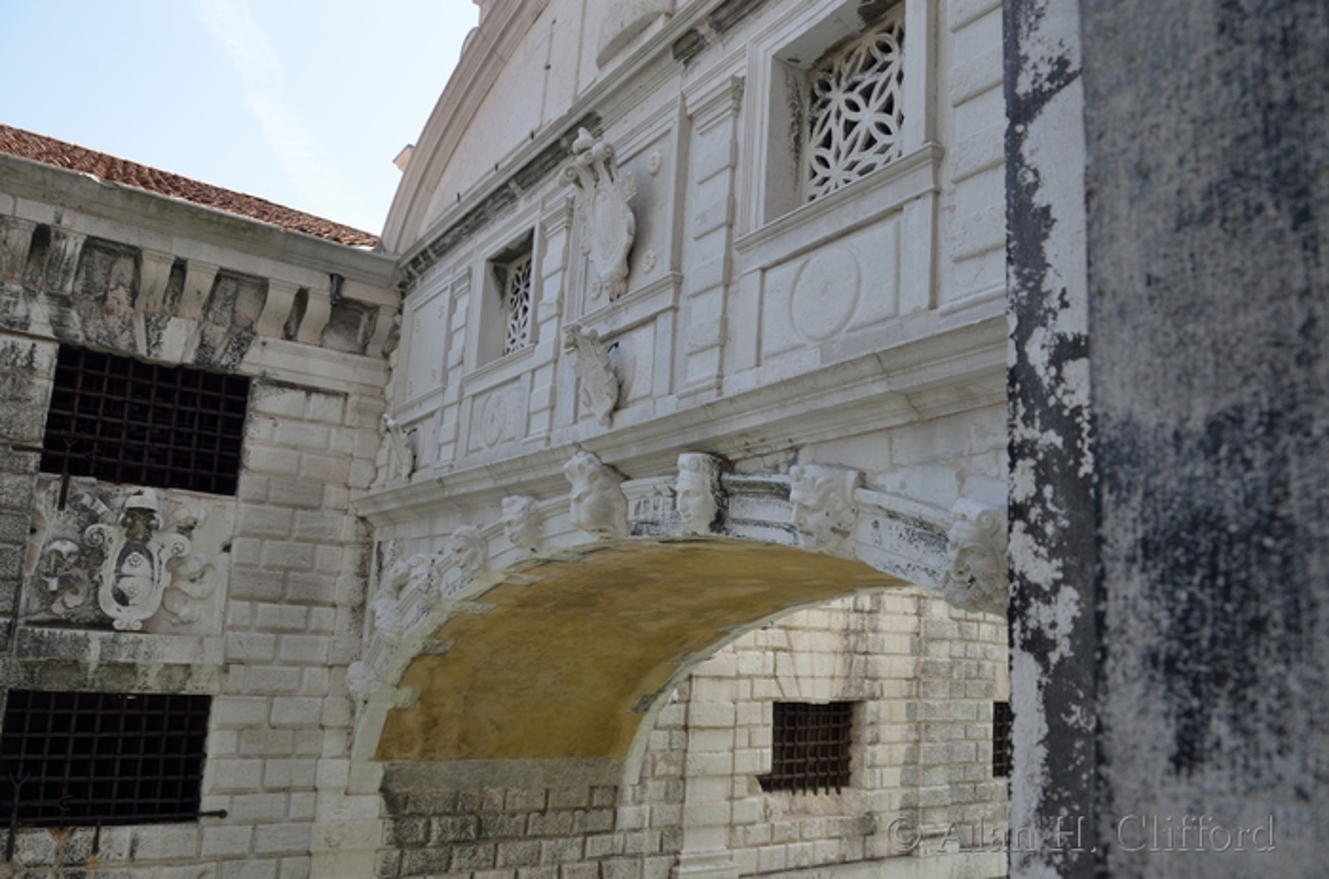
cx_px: 664
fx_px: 994
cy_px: 440
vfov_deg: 47.7
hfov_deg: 67.5
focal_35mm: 27
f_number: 7.1
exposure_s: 1/200
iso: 125
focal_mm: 18
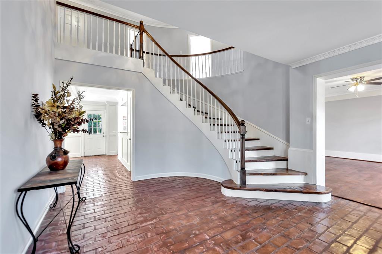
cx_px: 191
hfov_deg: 100.4
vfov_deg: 77.3
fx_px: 159
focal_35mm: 15
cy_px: 127
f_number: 5.6
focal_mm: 10
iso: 100
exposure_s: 1/5
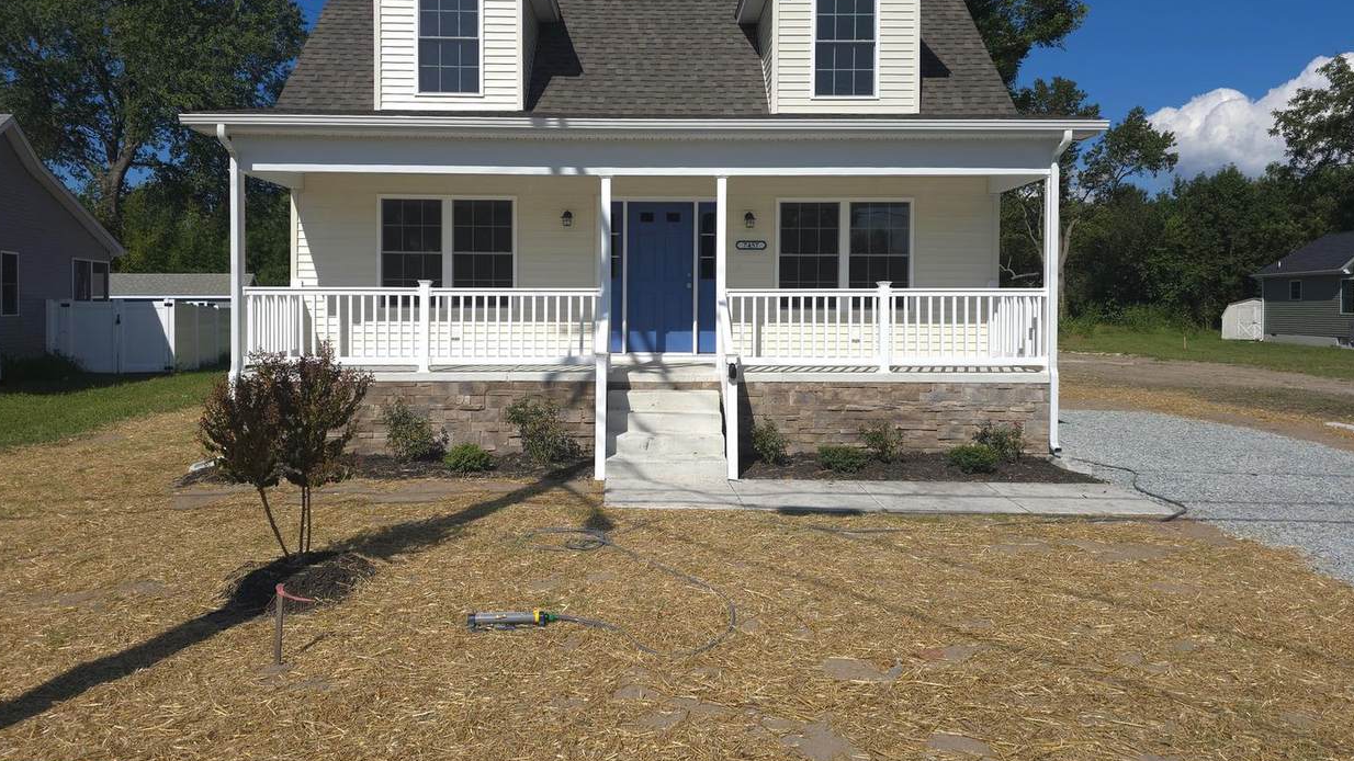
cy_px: 299
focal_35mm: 26
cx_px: 656
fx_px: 933
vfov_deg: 44.1
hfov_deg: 71.9
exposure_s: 1/882
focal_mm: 6.3
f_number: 1.7
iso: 12
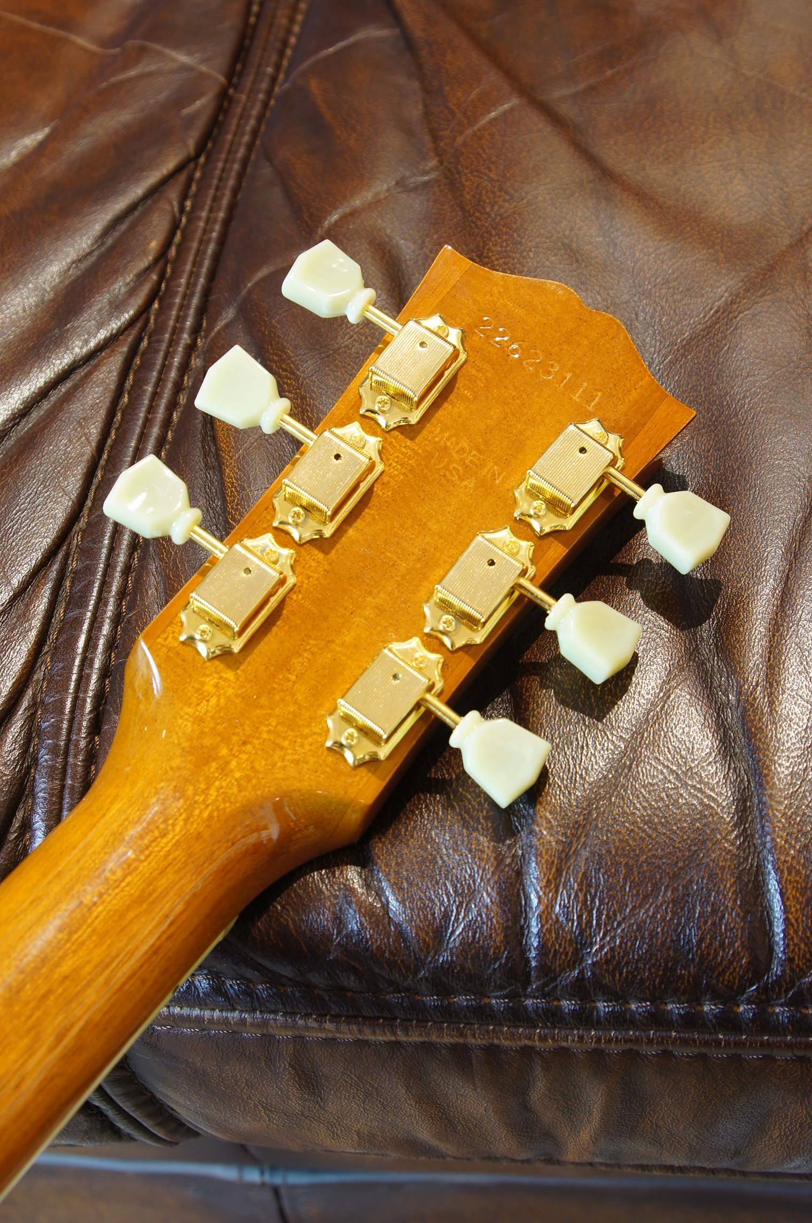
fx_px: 2035
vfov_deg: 33.4
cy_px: 612
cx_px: 406
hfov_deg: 22.6
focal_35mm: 60
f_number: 7.1
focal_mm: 40
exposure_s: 1/2.5
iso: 100
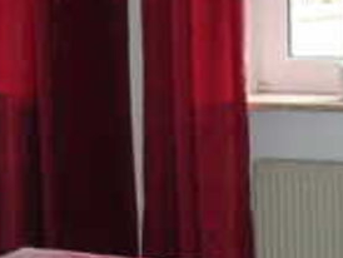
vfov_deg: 9.0
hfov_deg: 12.2
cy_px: 323
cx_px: 259
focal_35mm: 162
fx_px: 1607
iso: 400
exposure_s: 1/60
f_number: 3.6
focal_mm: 6.42
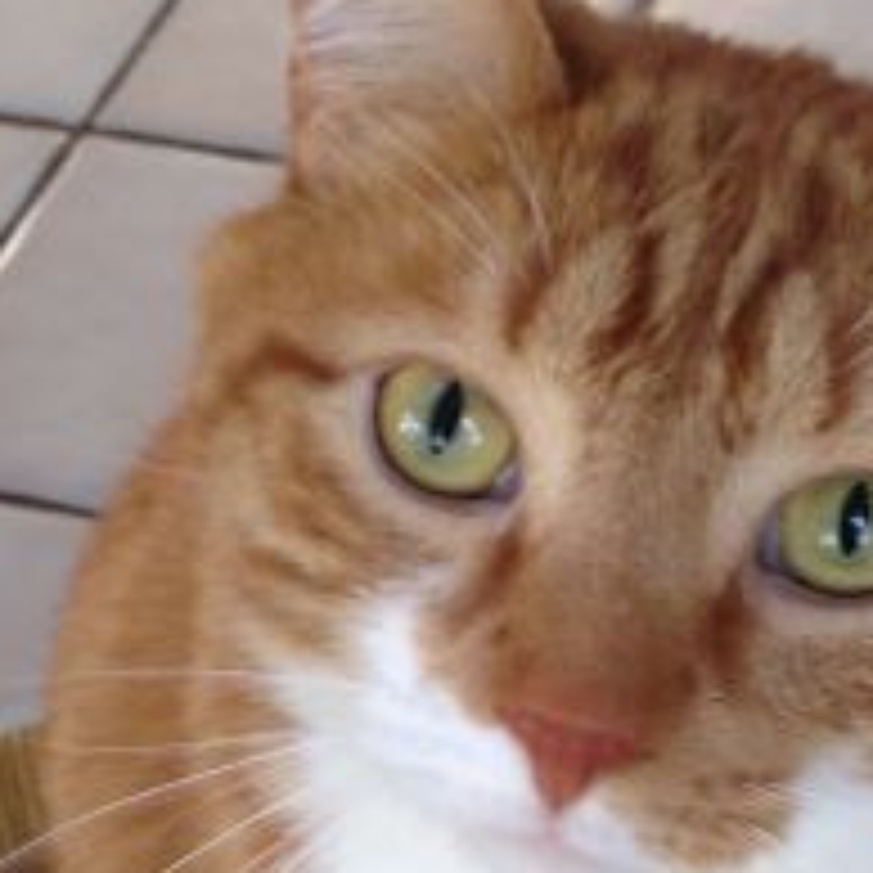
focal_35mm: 121
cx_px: 772
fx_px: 3452
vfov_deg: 14.3
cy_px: 720
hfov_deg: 14.3
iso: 50
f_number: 2.4
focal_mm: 4.13
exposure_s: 1/20
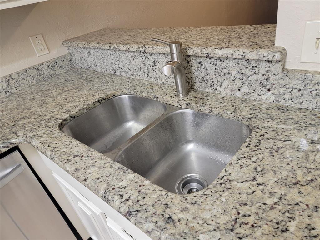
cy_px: 120
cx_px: 160
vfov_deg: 56.8
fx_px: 222
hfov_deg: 71.6
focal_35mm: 24
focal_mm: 6.7
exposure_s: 1/40
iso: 160
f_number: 1.8
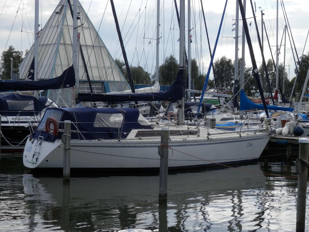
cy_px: 116
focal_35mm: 73
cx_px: 154
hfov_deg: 26.7
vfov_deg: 20.2
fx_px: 652
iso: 80
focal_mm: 13.1
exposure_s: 1/640
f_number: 4.5
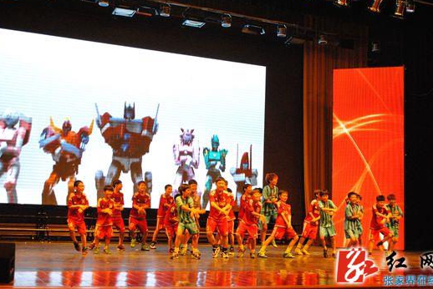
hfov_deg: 38.9
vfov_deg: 26.5
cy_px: 149
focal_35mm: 51
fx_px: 614
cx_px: 222
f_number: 5.6
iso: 1600
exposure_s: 1/100
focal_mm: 32
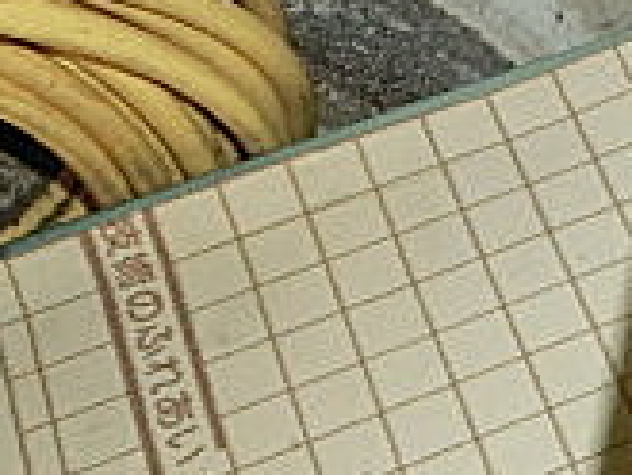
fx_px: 1699
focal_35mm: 93
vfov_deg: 14.8
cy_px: 720
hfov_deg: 17.6
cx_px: 1092
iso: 400
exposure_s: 1/15
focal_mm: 4.24
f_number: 3
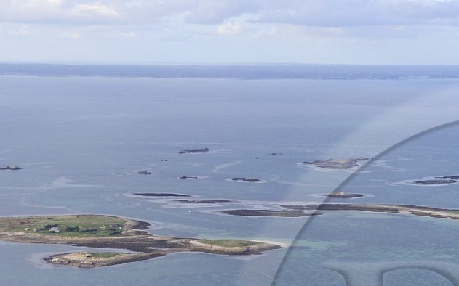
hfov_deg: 16.3
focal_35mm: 124
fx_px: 1551
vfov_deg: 10.3
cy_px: 381
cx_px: 522
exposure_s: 1/800
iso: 1000
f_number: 8
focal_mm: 48
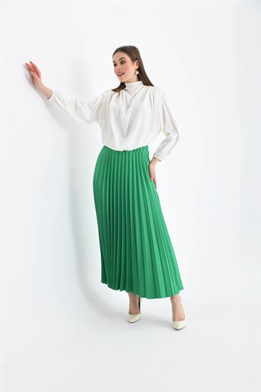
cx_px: 130
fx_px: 522
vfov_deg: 41.1
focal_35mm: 48
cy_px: 196
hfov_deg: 28.1
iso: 250
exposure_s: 1/125
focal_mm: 48
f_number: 7.1
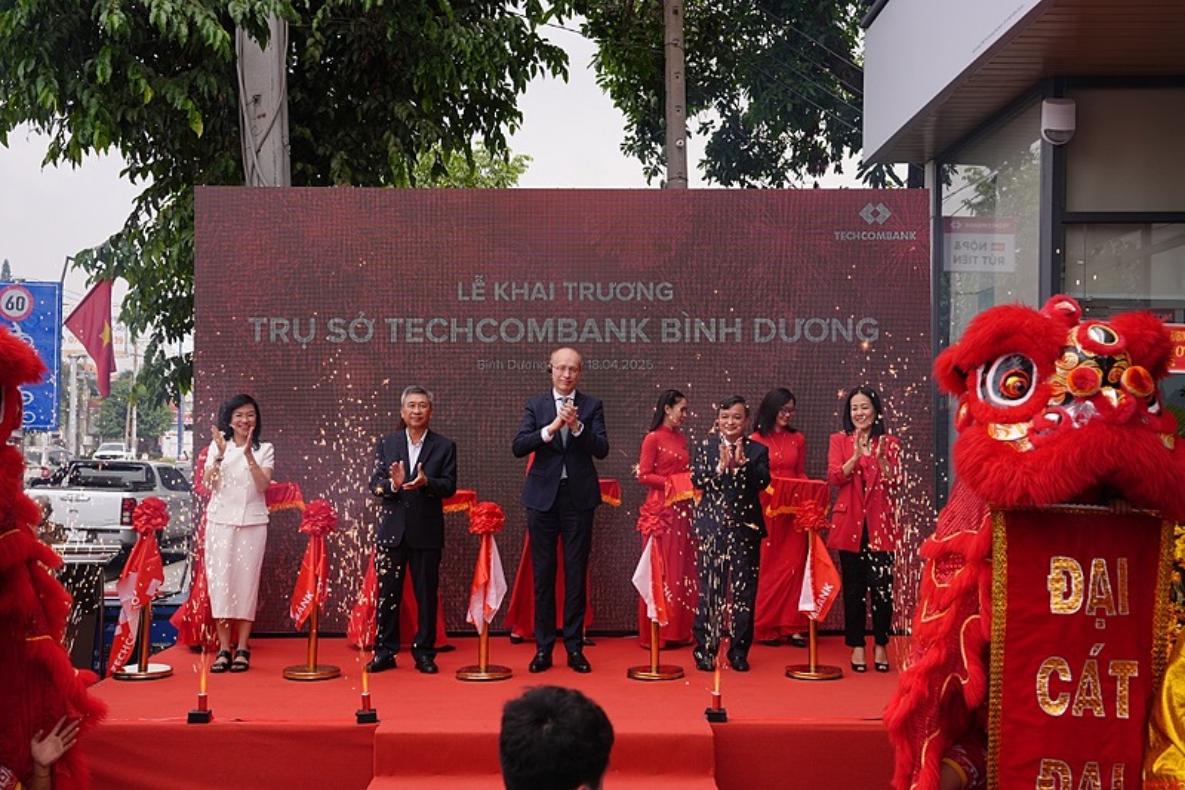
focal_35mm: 42
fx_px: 1382
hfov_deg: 46.4
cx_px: 592
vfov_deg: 31.9
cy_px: 395
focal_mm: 42
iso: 125
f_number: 7.1
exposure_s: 1/250
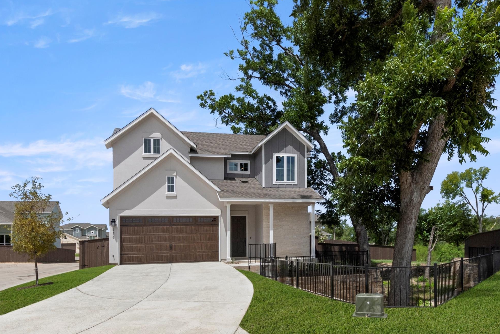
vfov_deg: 57.2
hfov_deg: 78.6
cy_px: 160
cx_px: 244
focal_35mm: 22
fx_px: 306
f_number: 8
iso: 400
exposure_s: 1/2500
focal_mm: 14
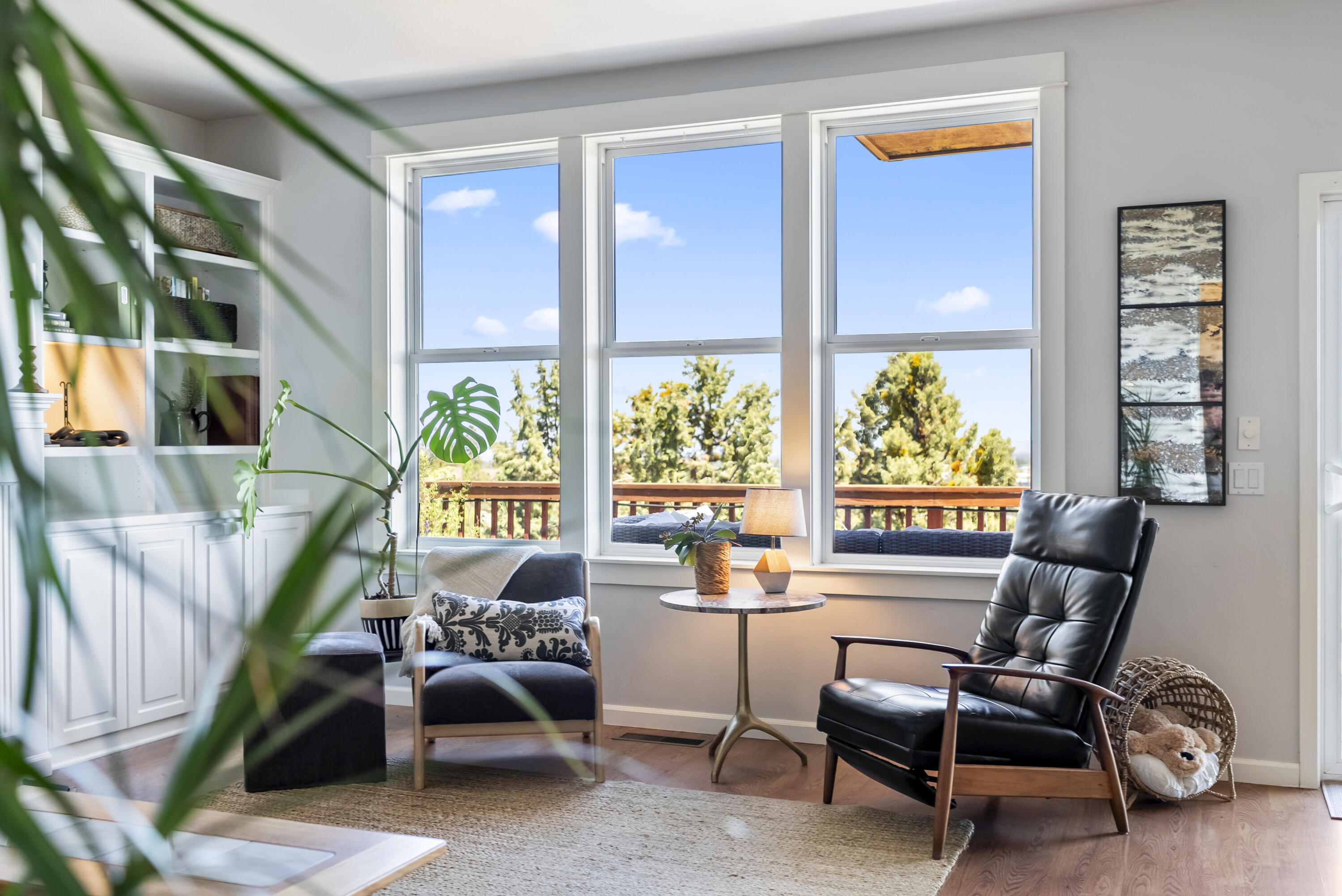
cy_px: 448
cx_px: 671
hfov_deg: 54.4
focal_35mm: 35
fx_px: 1305
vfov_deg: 37.9
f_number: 2.8
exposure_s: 1/1600
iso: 640
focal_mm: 35
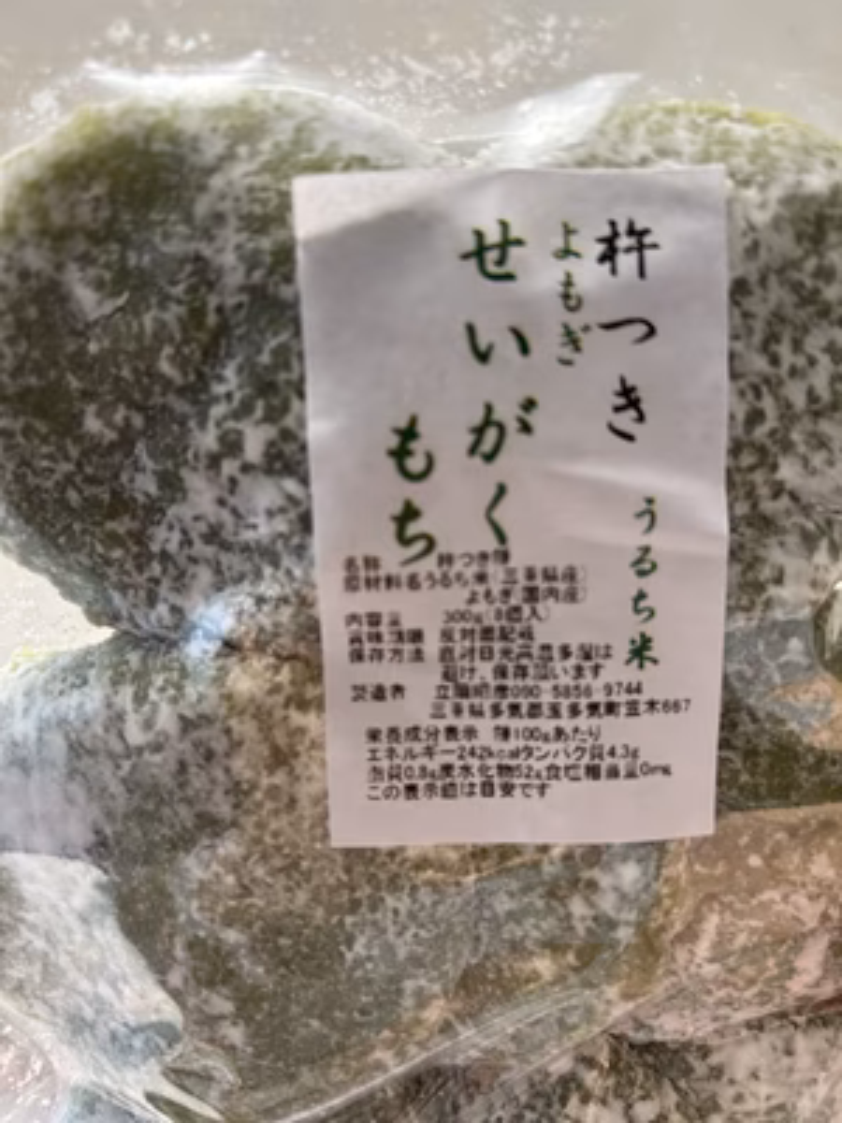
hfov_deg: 53.1
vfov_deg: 67.3
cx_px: 421
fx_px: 843
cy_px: 562
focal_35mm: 26
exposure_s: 1/60
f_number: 1.5
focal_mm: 5.7
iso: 125
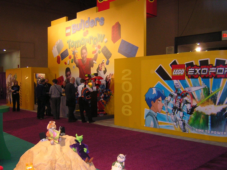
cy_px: 85
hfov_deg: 51.4
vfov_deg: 39.7
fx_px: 236
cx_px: 114
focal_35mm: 36
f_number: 2.6
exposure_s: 1/60.1
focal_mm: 4.7
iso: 400
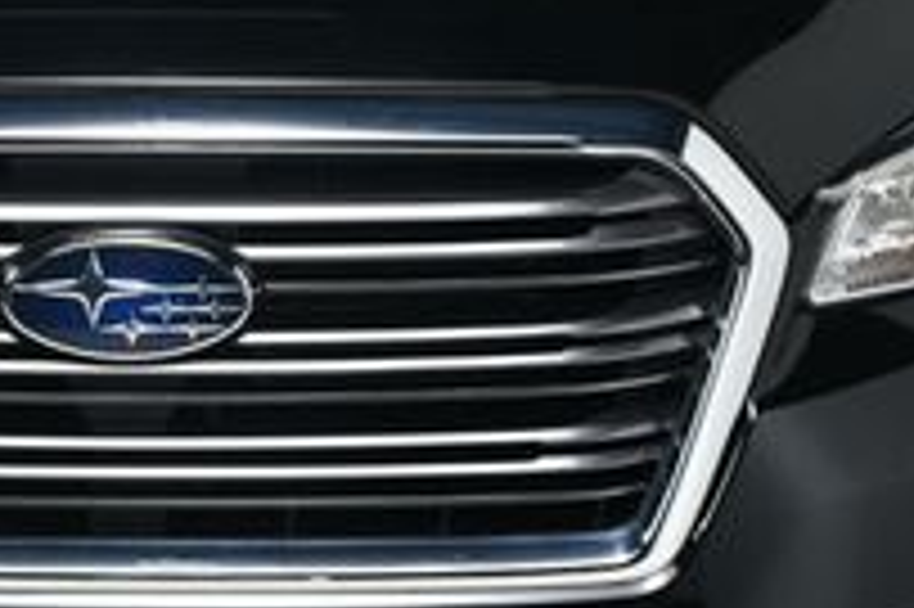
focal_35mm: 151
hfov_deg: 13.5
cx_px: 131
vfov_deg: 9.0
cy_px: 108
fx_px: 3831
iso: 100
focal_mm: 32
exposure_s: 1/160
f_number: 11
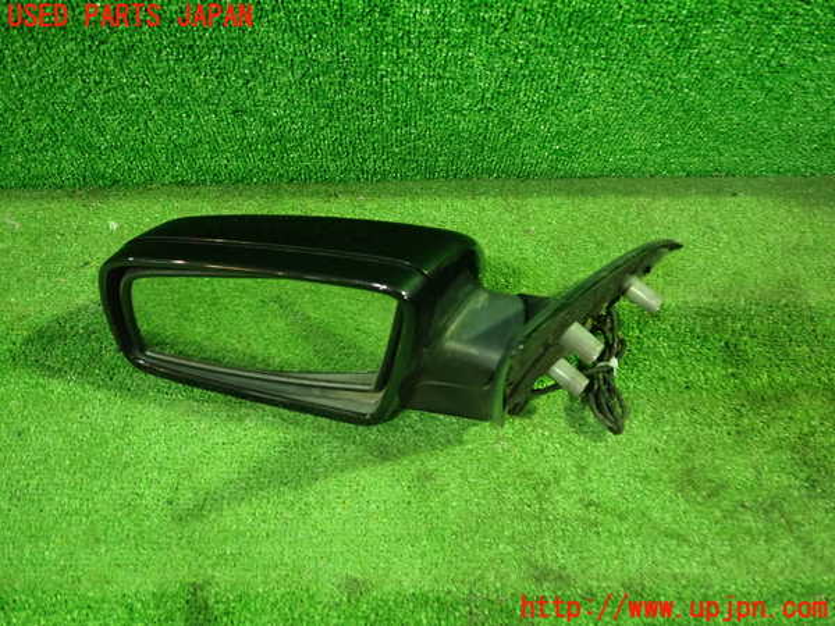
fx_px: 724
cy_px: 313
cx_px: 418
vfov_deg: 46.8
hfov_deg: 60.0
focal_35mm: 30
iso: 1000
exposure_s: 1/30
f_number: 2.3
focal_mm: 5.5
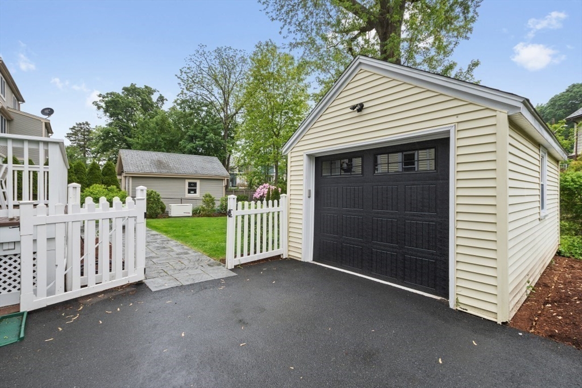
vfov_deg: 77.3
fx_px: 243
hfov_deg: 100.4
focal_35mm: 15
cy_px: 194
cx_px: 291
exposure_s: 1/80
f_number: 8
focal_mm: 10
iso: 250
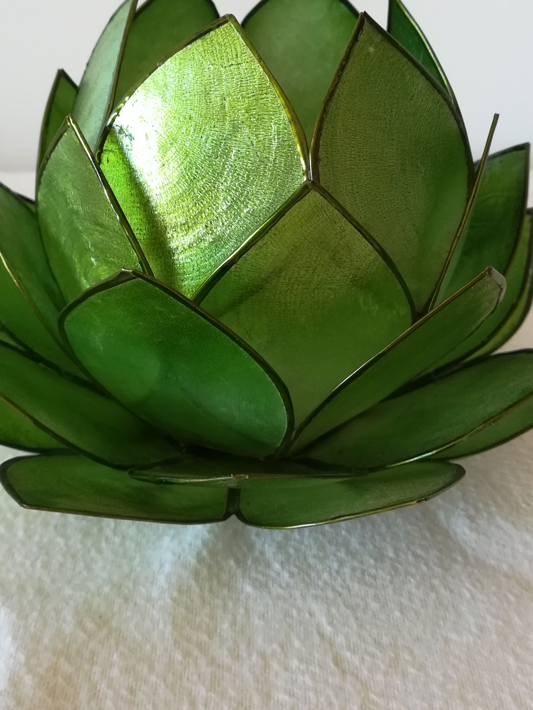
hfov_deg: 36.0
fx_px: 821
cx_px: 256
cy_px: 244
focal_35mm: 40
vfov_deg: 46.2
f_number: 2.2
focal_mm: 3.83
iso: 100
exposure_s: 1/33.3
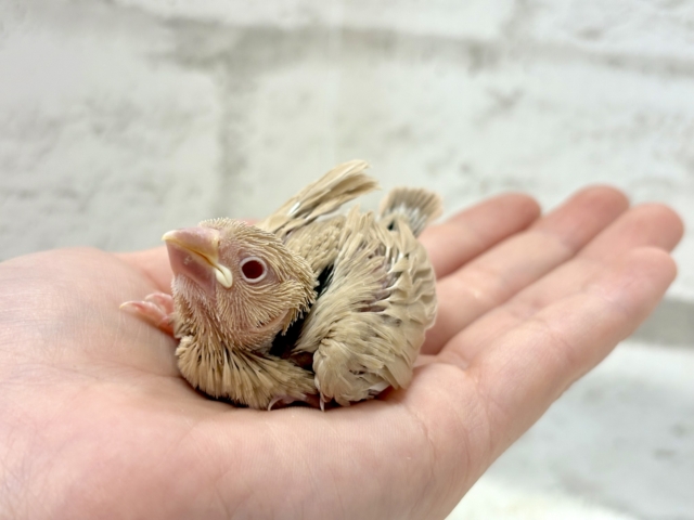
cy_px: 260
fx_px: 1043
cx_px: 347
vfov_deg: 28.0
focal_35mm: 52
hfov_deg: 36.8
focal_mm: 5.96
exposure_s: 1/50
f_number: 1.6
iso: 50
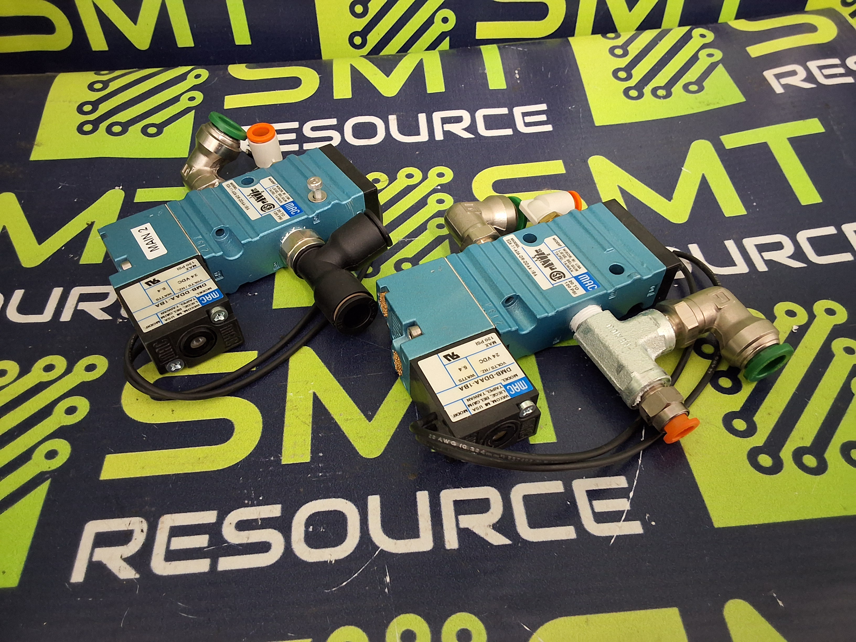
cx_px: 428
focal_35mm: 28
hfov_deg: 63.4
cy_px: 321
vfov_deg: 49.7
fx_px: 692
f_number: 1.9
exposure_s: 1/24
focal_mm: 2.91
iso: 250
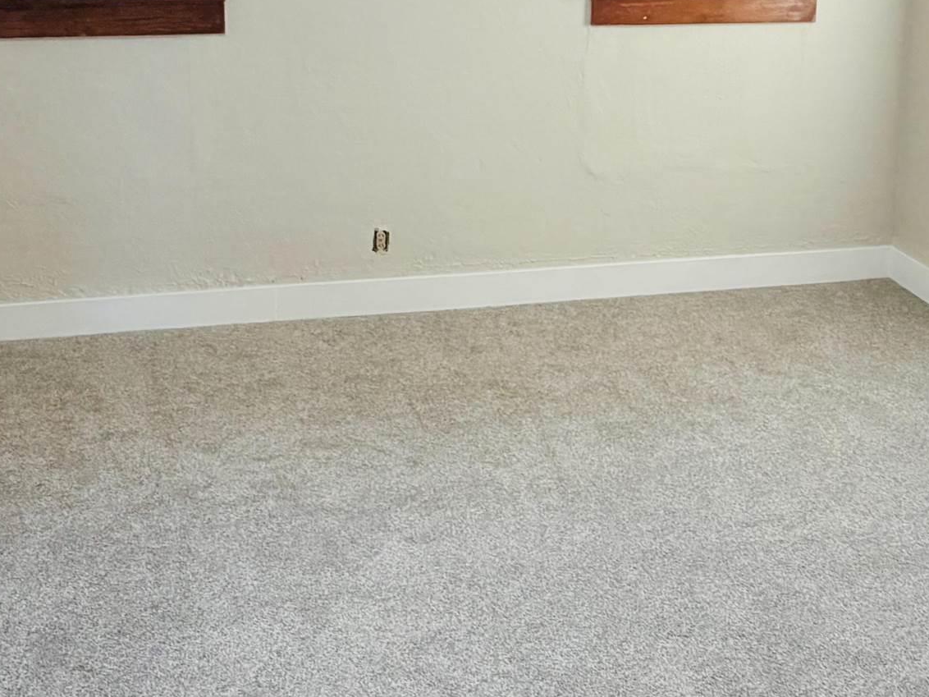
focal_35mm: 38
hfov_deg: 48.9
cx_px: 506
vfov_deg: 34.9
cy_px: 34
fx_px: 1020
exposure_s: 1/120
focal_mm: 2.22
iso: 200
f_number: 2.2
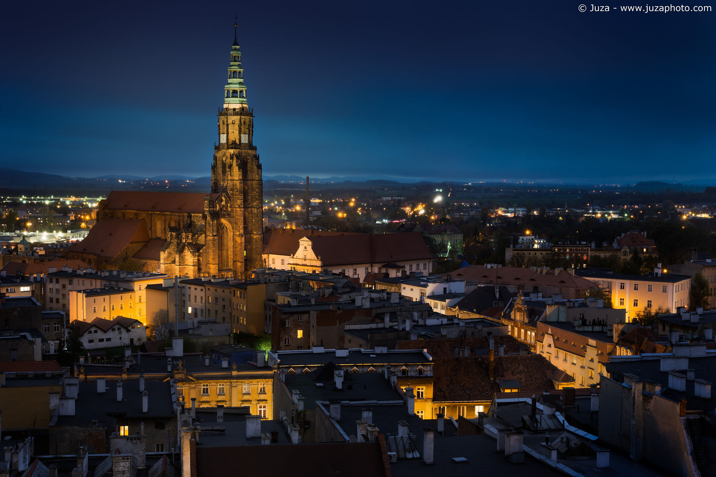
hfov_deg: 41.1
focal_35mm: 48
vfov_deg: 28.1
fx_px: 955
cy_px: 238
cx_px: 358
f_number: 8
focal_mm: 32
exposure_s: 30
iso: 100
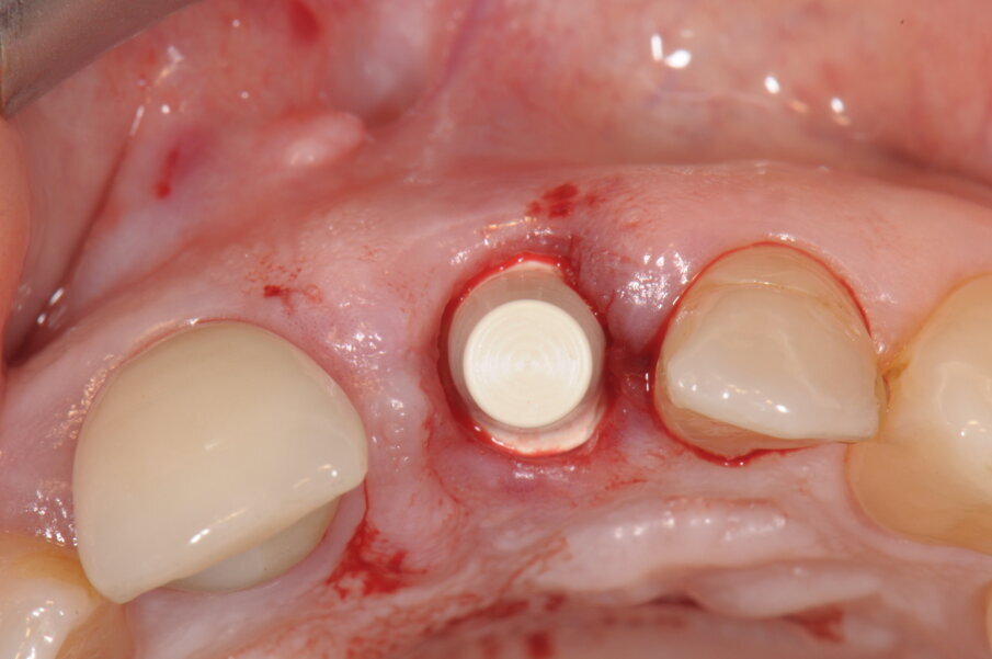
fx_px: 4335
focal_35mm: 158
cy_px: 330
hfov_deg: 13.1
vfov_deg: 8.7
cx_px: 496
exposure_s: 1/125
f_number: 36
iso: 400
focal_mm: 105
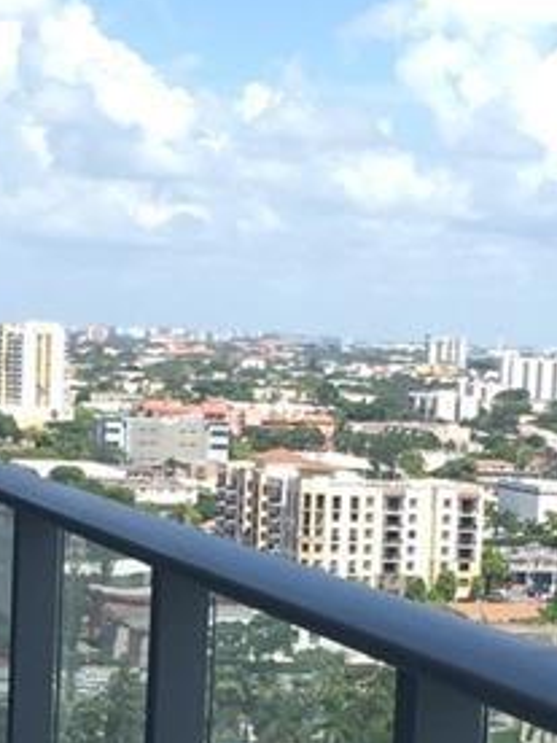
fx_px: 2703
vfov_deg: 15.4
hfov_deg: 11.8
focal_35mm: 126
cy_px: 732
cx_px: 264
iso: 32
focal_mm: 4.15
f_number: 2.2
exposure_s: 1/1014
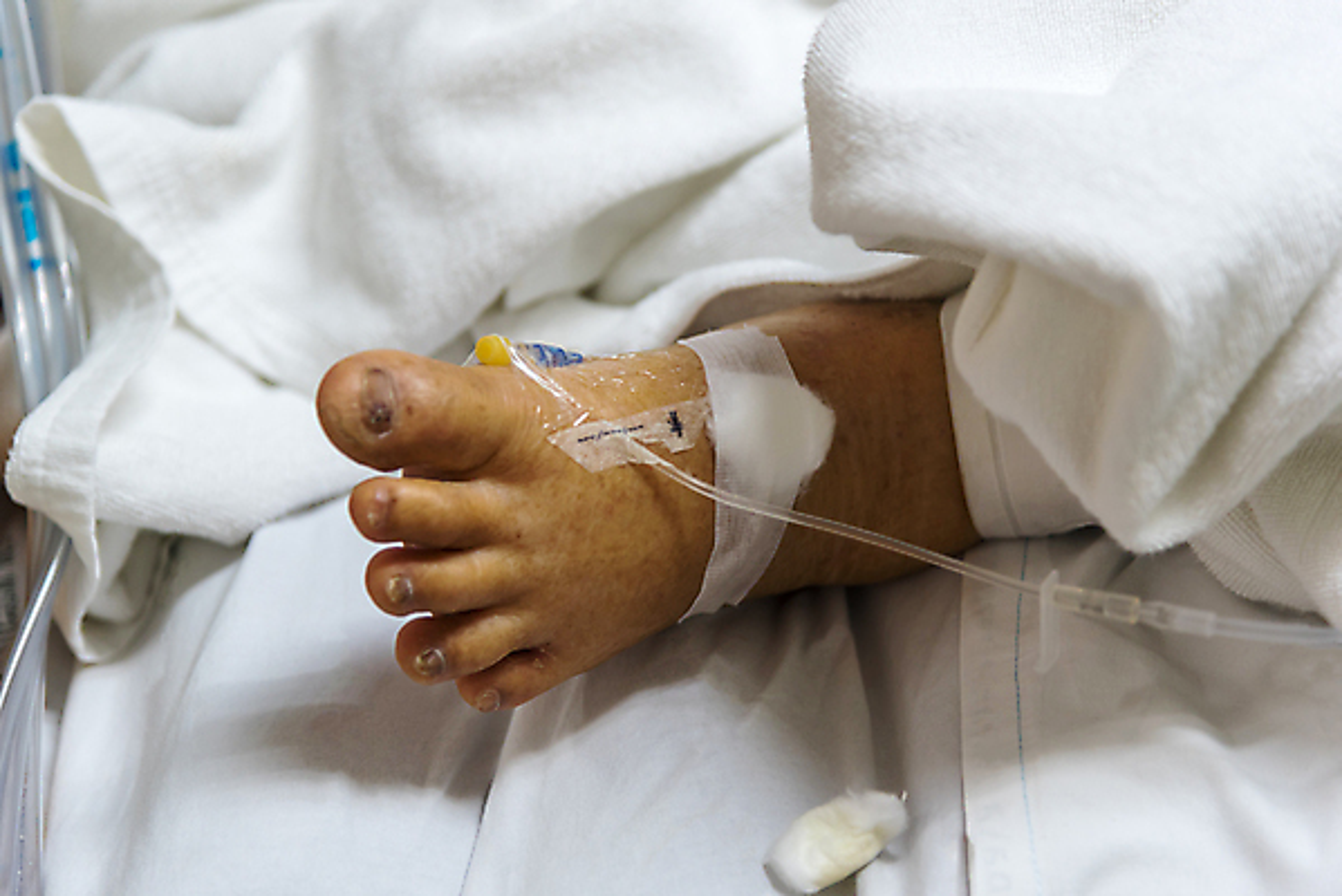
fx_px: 3916
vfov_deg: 13.1
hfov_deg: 19.4
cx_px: 671
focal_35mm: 105
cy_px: 448
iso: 560
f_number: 4
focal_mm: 105
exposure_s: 1/50
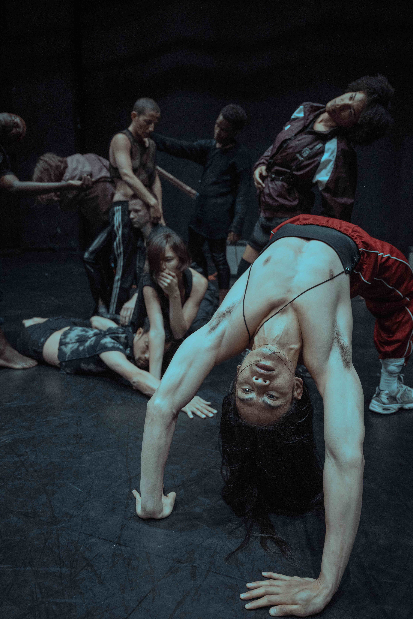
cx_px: 206
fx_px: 499
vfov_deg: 63.7
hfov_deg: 45.0
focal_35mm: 29
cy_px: 310
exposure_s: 1/160
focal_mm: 29
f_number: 3.5
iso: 1250
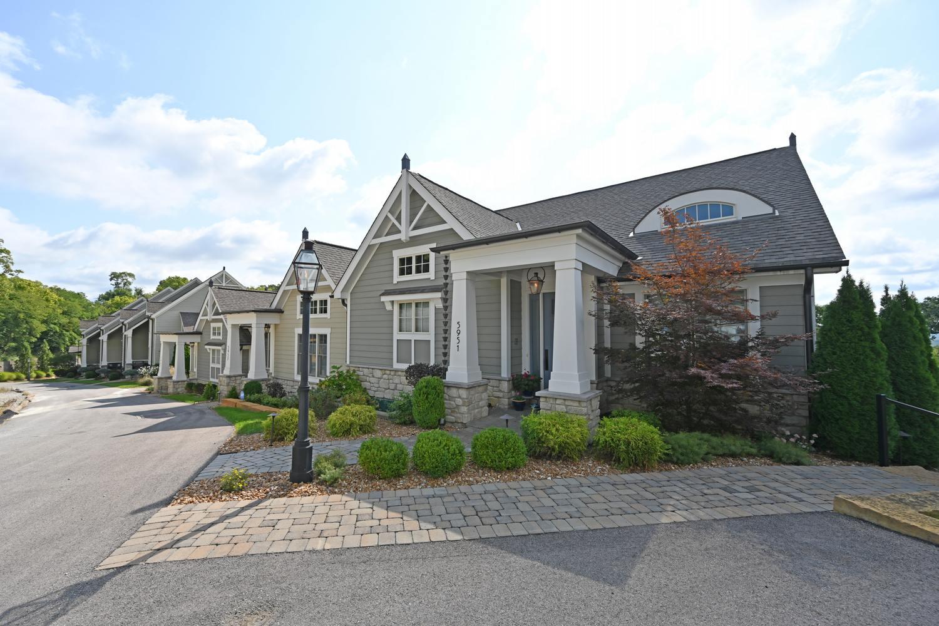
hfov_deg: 104.3
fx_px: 365
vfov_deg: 81.2
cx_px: 470
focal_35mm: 14
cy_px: 313
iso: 100
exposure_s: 1/400
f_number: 7.1
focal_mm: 14
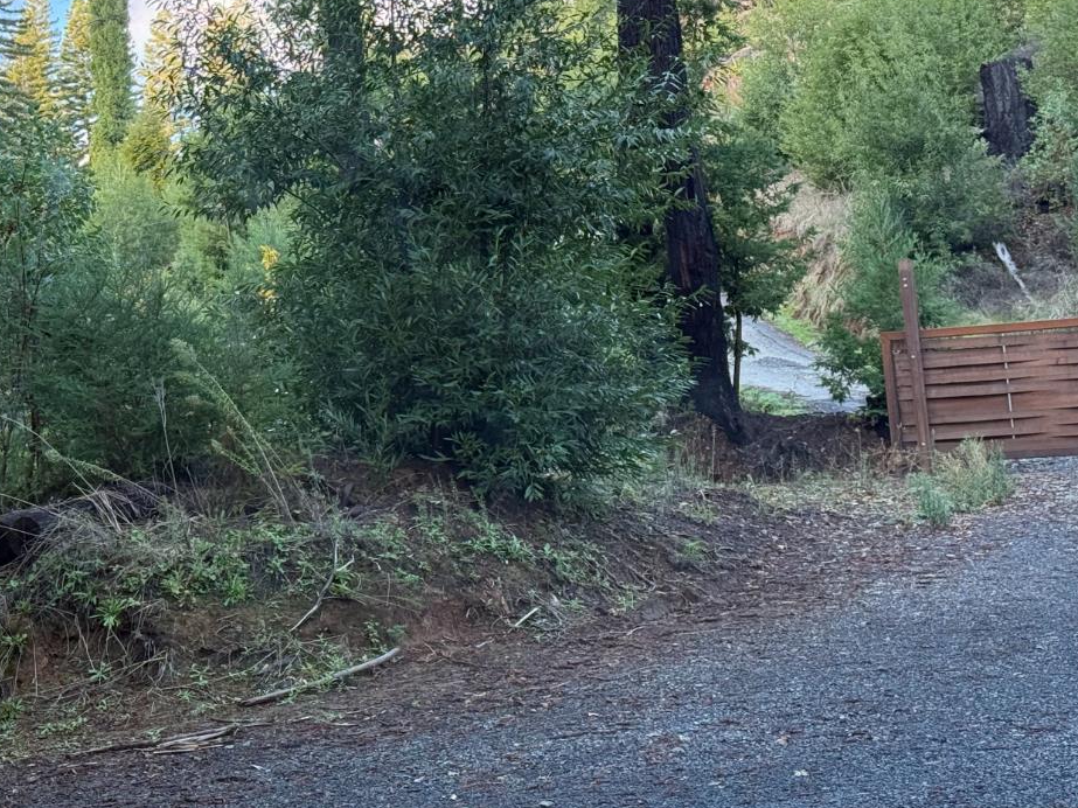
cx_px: 206
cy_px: 228
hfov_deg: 24.6
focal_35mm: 78
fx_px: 2429
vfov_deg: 18.8
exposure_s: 1/155
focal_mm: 6.76
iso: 200
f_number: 1.78
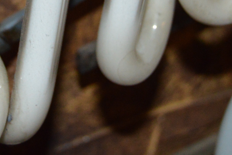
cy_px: -152
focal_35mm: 179
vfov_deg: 7.4
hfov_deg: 11.5
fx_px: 1153
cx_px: 73
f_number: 4
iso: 900
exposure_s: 1/60
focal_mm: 28
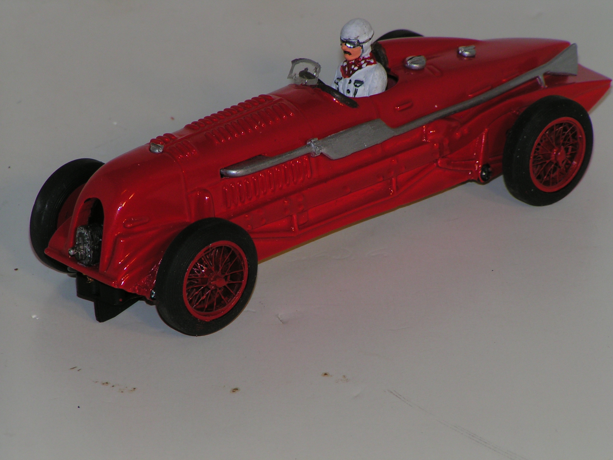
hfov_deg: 7.0
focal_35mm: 283
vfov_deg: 5.3
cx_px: 306
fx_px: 5012
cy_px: 230
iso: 50
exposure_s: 1/320
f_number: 5.6
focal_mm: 43.3
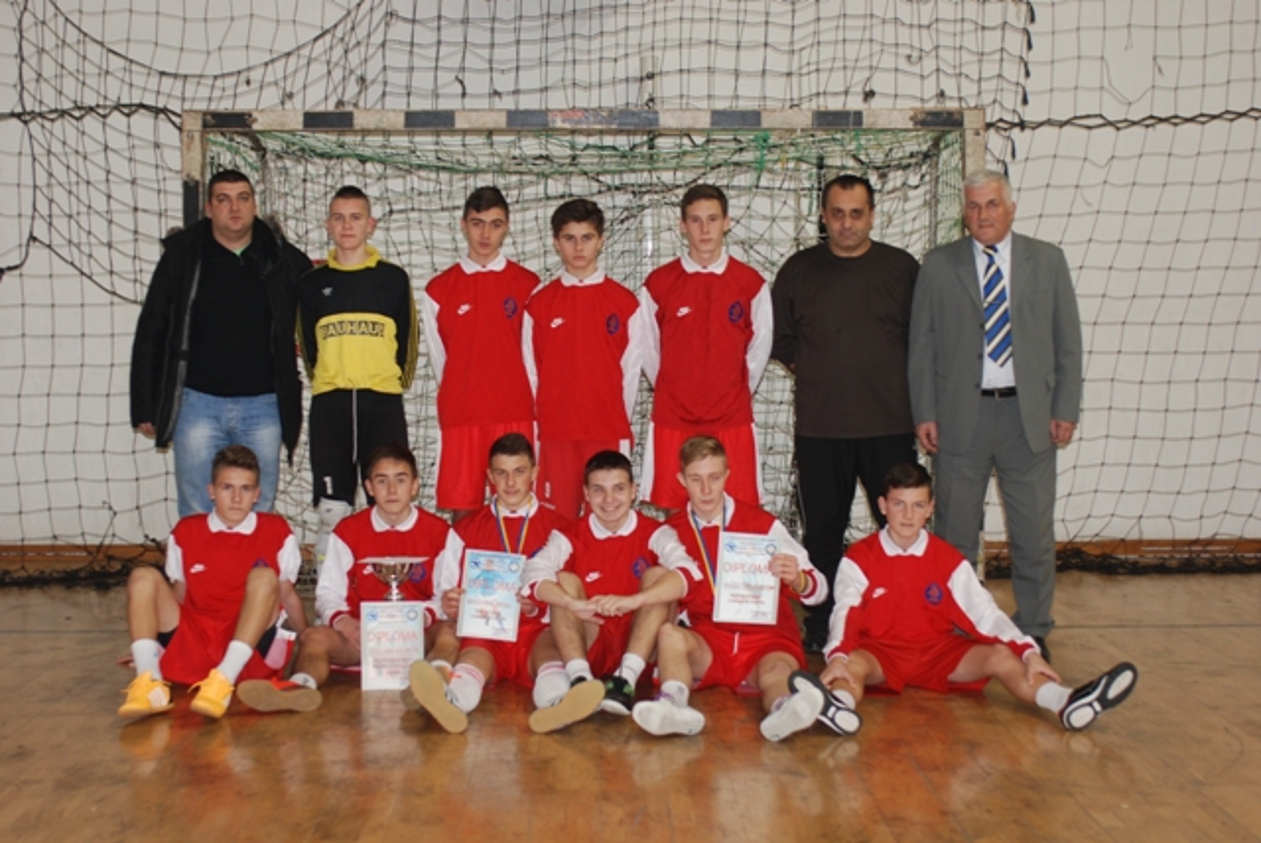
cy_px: 422
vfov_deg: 25.8
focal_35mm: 52
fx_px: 1841
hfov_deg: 37.8
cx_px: 630
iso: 200
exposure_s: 1/60
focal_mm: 35
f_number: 3.5
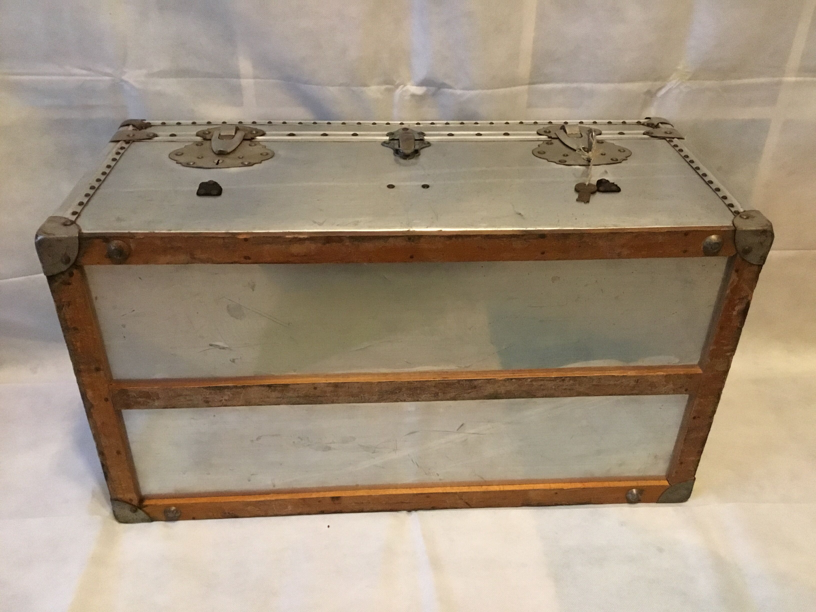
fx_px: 731
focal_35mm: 31
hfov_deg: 58.4
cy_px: 306
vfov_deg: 45.4
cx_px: 408
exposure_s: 1/17
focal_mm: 3.3
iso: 250
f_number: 2.4
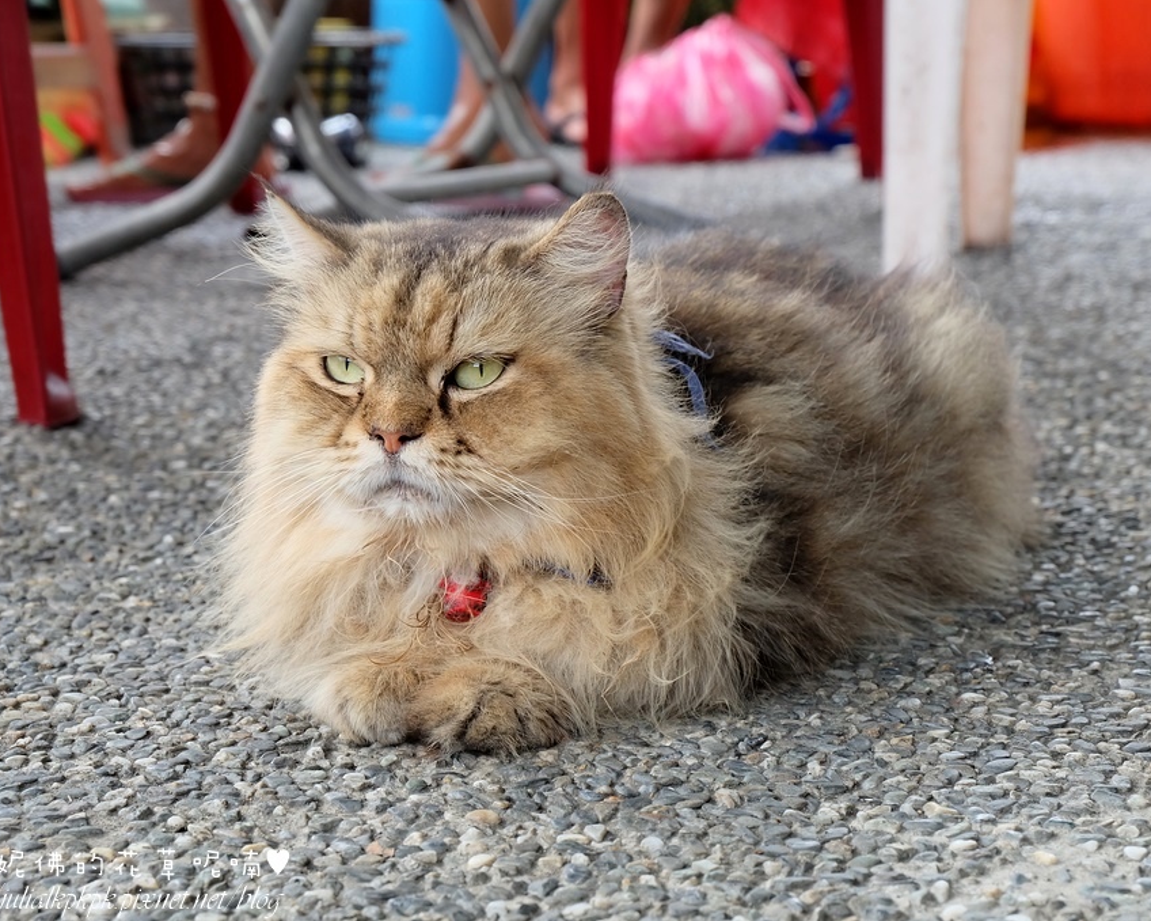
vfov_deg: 18.1
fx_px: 2895
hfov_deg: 22.5
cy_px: 461
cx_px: 618
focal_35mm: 85
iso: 800
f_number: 8
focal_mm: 50
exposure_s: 1/90
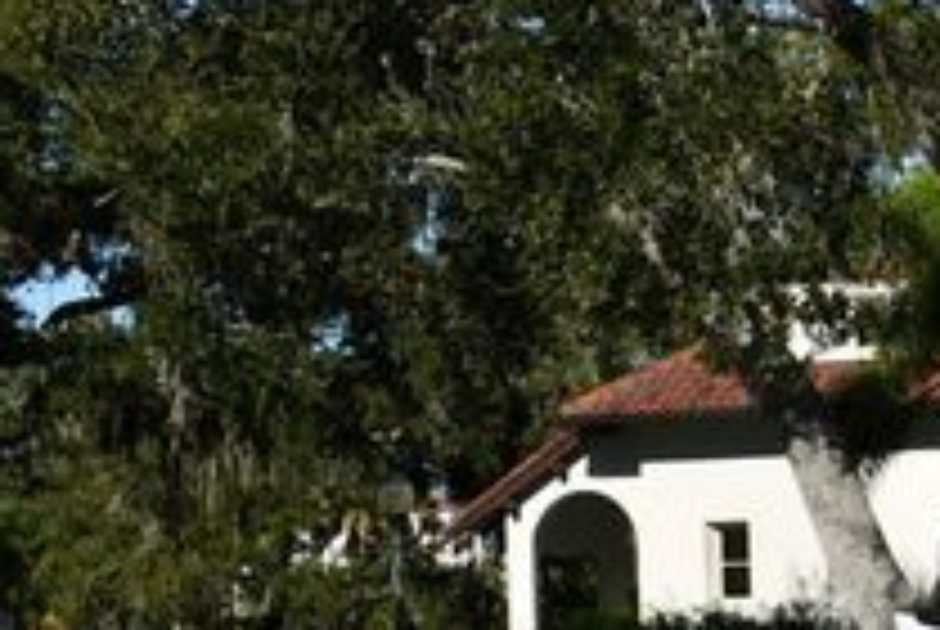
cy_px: 594
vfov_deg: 9.3
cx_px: 1390
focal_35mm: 147
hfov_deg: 13.2
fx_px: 3844
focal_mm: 24
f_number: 10
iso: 100
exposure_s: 1/400
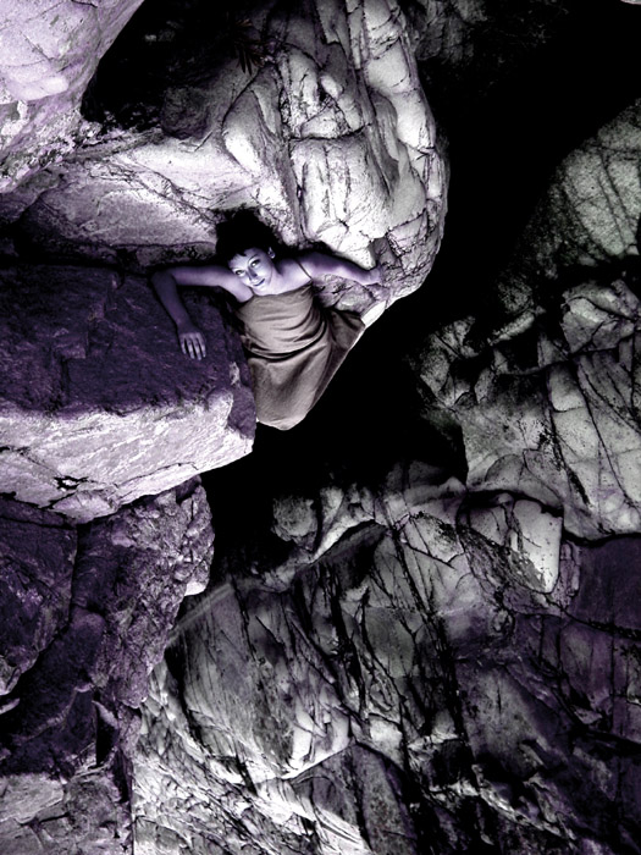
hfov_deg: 37.7
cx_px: 320
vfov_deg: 49.0
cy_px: 428
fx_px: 938
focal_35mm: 38
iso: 100
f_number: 3.7
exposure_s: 1/79.3
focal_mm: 7.85
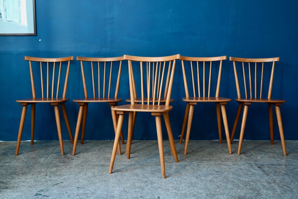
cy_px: 100
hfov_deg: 47.4
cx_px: 149
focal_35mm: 41
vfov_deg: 32.7
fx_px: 340
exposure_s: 1/60
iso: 800
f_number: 4
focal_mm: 41
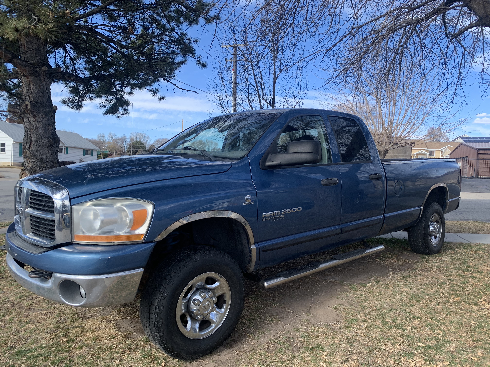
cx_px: 245
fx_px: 368
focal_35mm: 26
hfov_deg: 67.3
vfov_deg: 53.1
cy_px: 184
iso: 25
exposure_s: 1/783
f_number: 1.8
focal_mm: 4.25
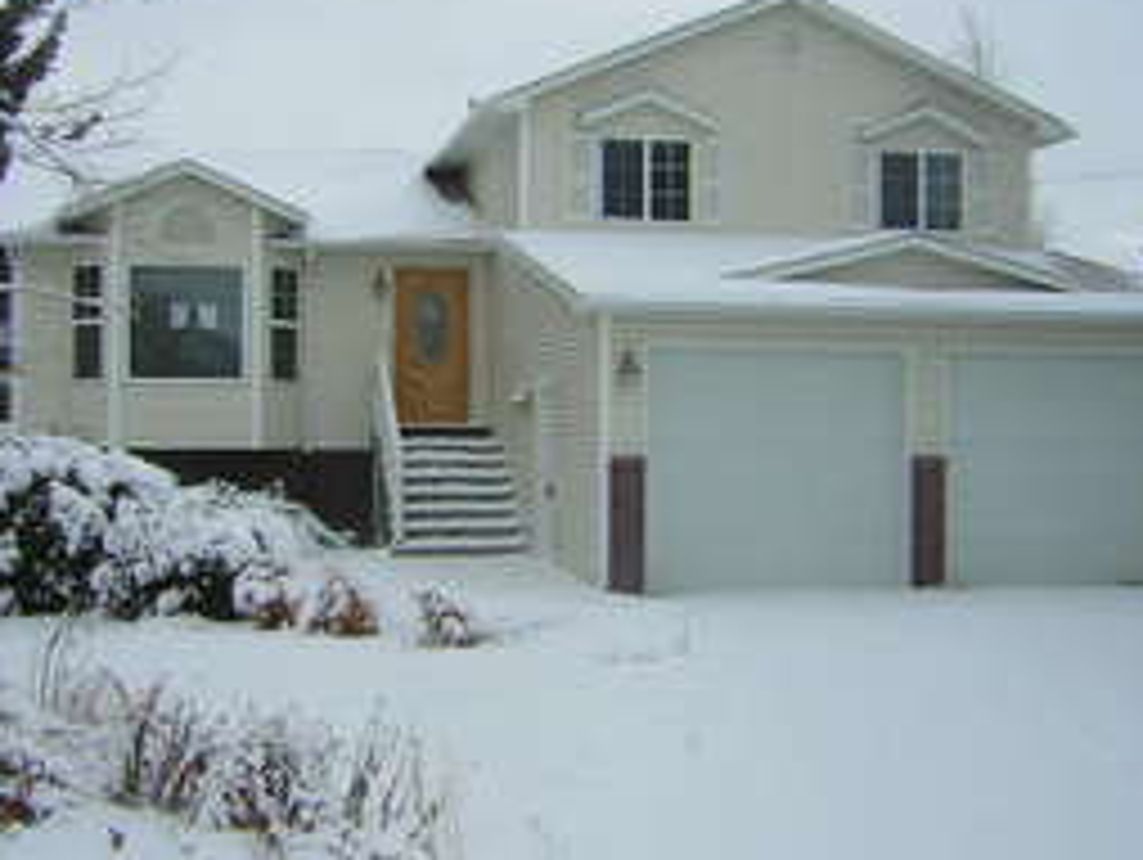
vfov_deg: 29.7
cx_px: 598
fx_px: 1619
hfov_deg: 38.9
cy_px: 410
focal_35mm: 49
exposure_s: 1/472
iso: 50
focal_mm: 4.7
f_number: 5.2
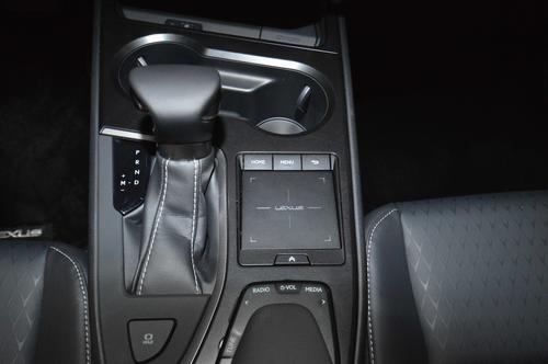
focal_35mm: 33
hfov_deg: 57.3
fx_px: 502
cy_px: 182
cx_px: 274
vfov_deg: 39.9
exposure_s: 1/60
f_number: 4.5
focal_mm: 22
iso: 3200
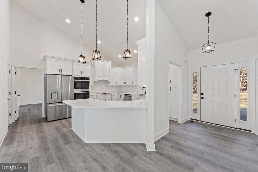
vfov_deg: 81.2
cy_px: 86
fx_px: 100
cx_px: 129
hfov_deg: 104.2
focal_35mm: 14
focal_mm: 14
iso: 500
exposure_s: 1/10
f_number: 8
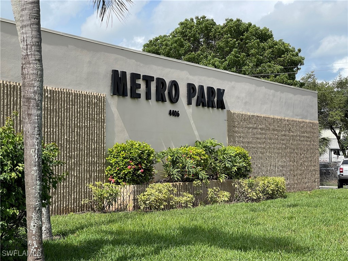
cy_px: 130
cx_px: 174
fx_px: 643
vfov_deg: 22.9
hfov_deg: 30.3
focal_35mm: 64
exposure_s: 1/1143
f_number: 2.2
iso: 20
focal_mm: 7.5
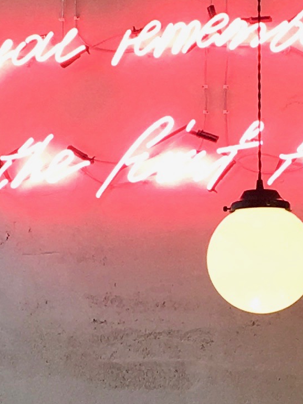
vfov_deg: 12.3
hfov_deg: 9.3
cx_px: 177
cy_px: 357
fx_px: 1868
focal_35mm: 160
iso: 32
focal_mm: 4.15
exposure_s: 1/50
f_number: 2.2
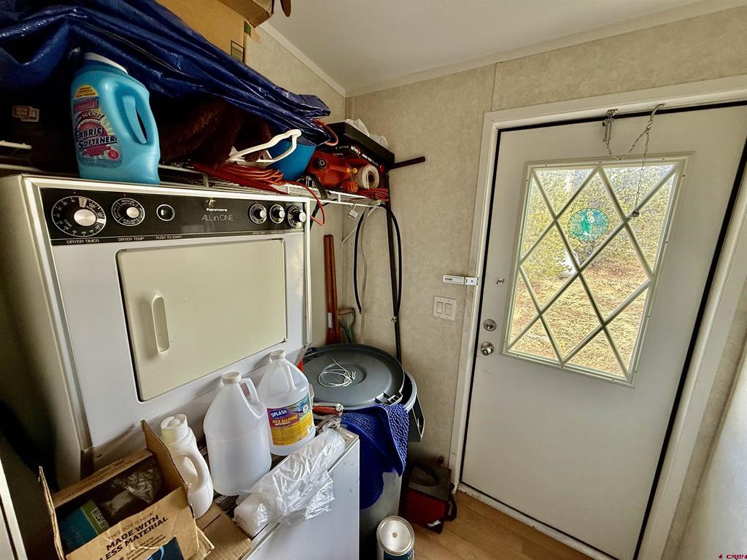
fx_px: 302
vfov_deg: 85.7
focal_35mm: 14
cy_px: 280
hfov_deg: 102.1
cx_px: 374
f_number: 2.2
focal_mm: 2.22
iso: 160
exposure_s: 1/99
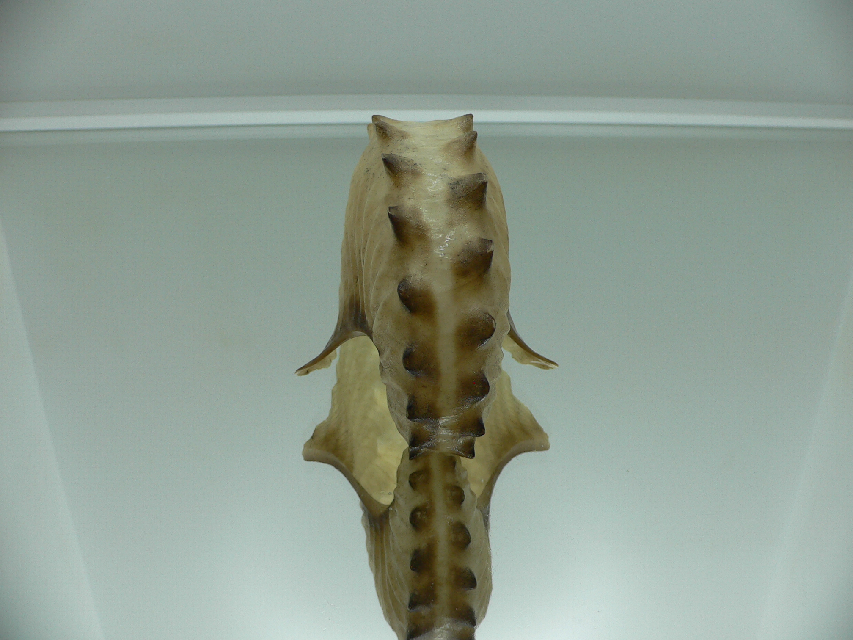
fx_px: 862
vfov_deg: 40.7
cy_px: 320
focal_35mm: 35
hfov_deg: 52.6
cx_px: 426
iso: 80
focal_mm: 4.6
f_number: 2.8
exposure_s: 1/100
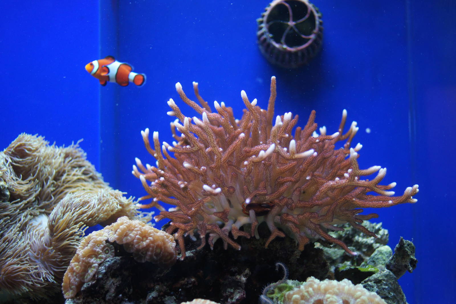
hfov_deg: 43.6
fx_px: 570
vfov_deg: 29.9
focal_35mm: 45
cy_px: 152
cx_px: 228
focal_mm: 30
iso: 500
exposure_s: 1/125
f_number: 2.8
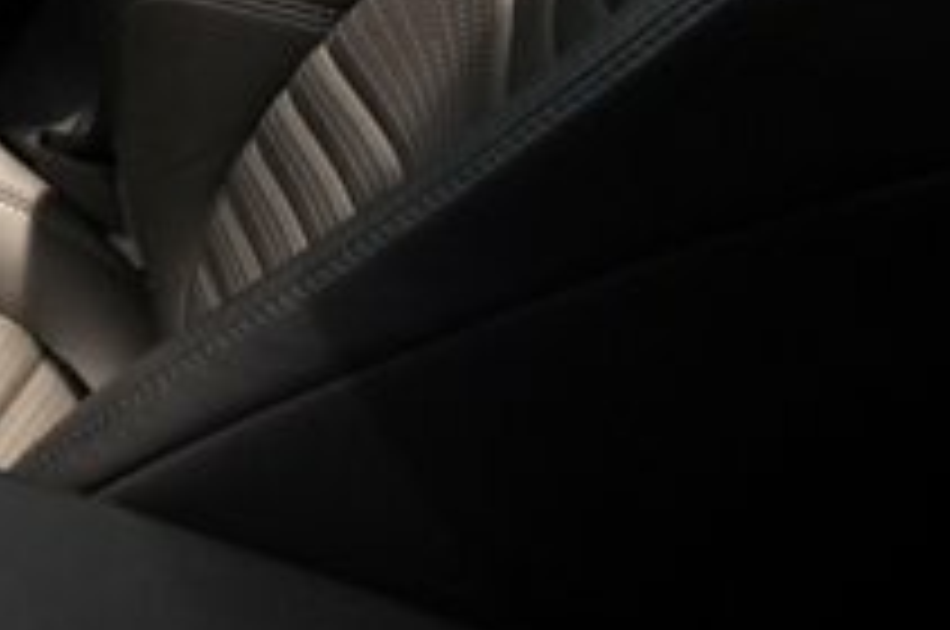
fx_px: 2533
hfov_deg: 18.8
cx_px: -468
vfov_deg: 13.1
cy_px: -410
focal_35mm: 96
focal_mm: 15
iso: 2000
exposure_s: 1/15
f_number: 4
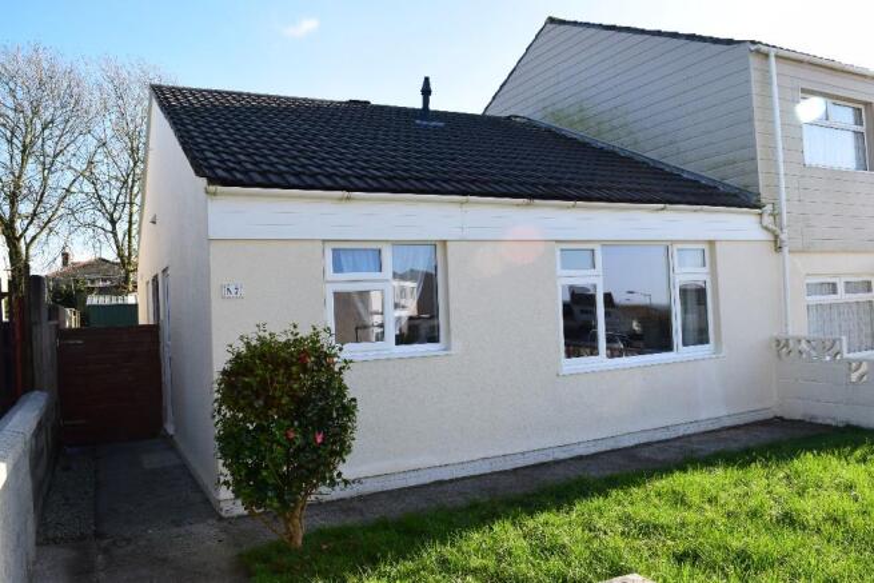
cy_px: 292
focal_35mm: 27
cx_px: 437
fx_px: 656
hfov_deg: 67.4
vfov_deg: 48.0
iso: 400
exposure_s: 1/200
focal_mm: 18
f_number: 10
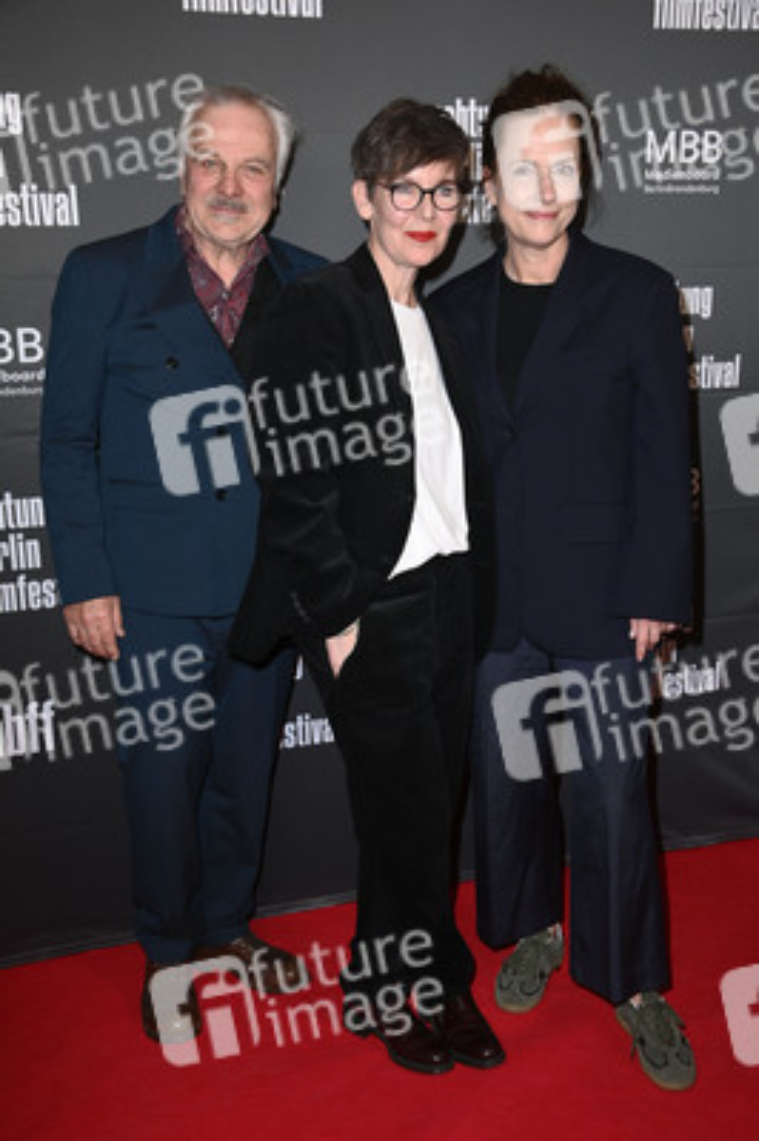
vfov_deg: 50.7
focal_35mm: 38
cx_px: 380
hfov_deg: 35.0
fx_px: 1204
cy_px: 570
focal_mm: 38
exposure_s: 1/250
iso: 1250
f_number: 6.3
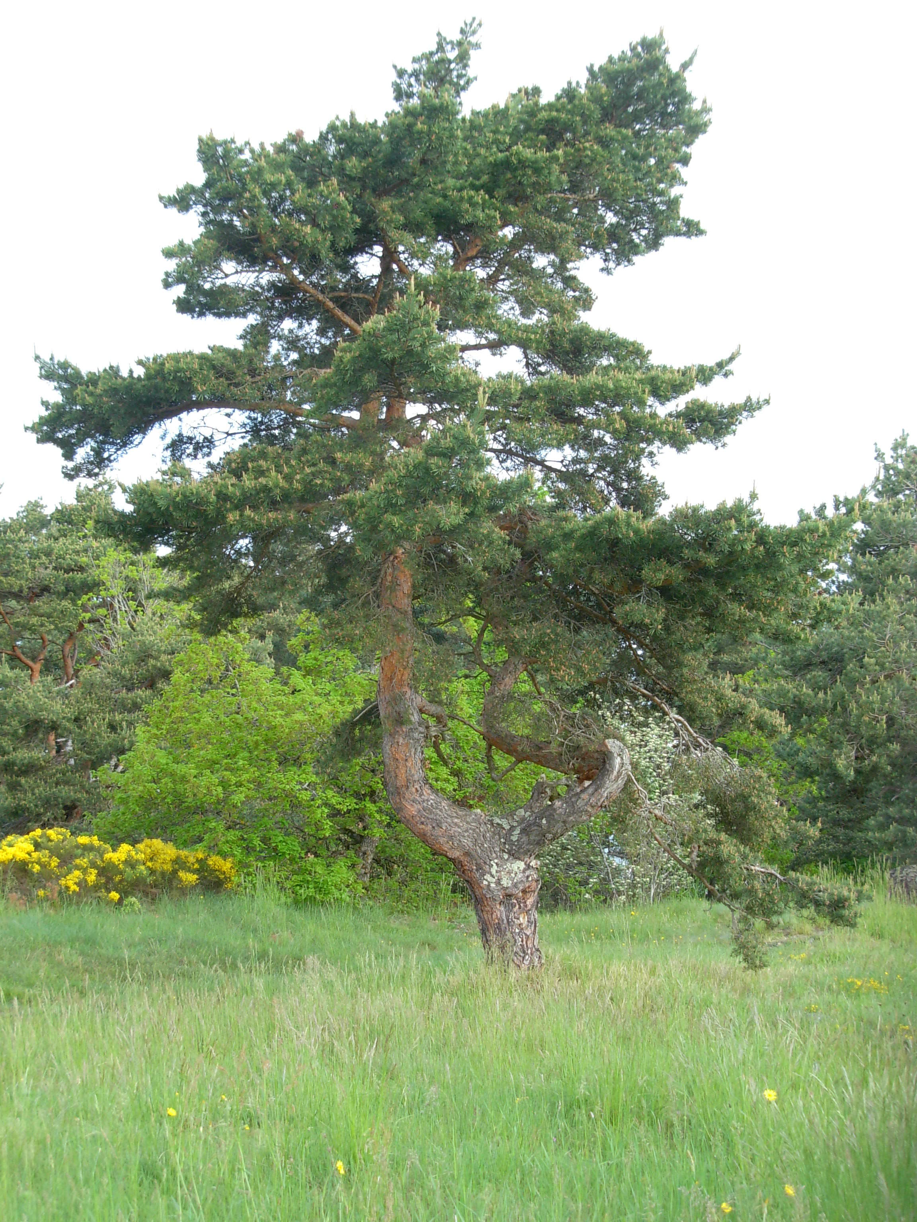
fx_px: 2261
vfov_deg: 30.3
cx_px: 458
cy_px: 611
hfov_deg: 22.9
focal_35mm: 64
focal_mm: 10.5
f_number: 3.4
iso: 79
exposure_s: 1/108
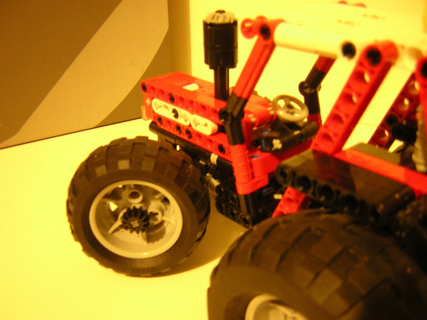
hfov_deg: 51.4
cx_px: 214
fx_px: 444
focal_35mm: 36
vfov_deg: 39.7
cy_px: 160
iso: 400
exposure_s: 1/2.9
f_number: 2.6
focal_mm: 4.7
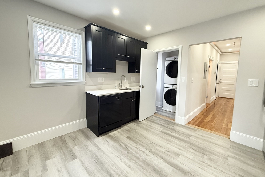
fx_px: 110
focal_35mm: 15
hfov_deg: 100.4
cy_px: 83
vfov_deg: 77.3
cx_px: 134
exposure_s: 1/120
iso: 320
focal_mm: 2.22
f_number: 2.2
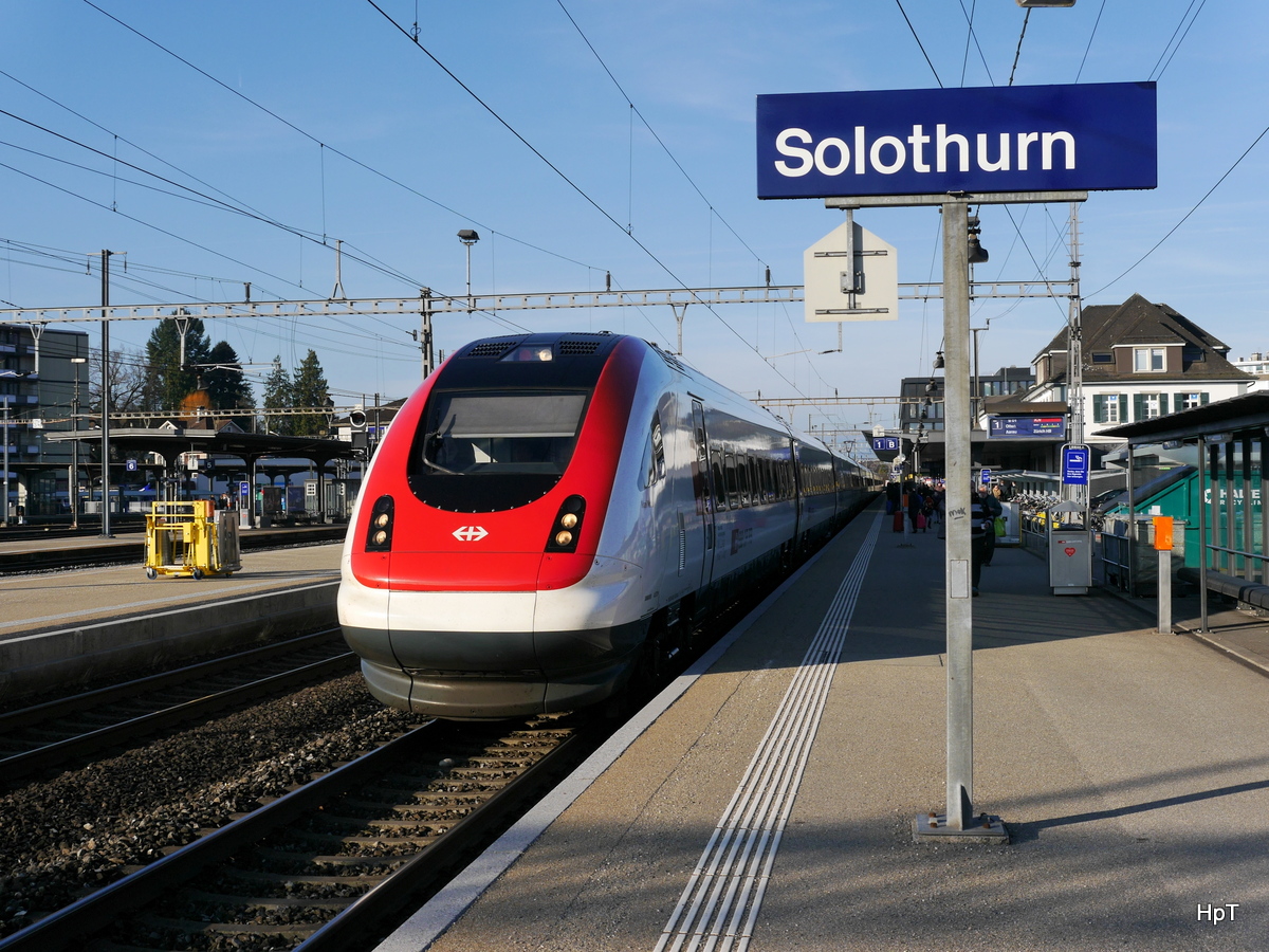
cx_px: 634
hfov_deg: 39.7
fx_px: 1760
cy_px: 476
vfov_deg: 30.3
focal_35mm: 48
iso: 160
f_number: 9
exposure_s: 1/400
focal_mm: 24
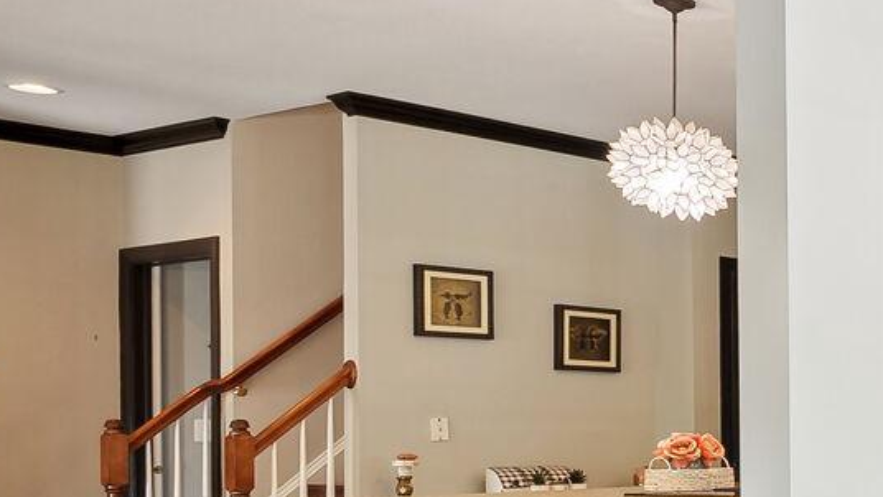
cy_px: 509
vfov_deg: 21.4
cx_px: 1404
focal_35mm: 54
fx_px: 1265
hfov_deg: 25.6
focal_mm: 16
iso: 200
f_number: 8
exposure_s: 1/5
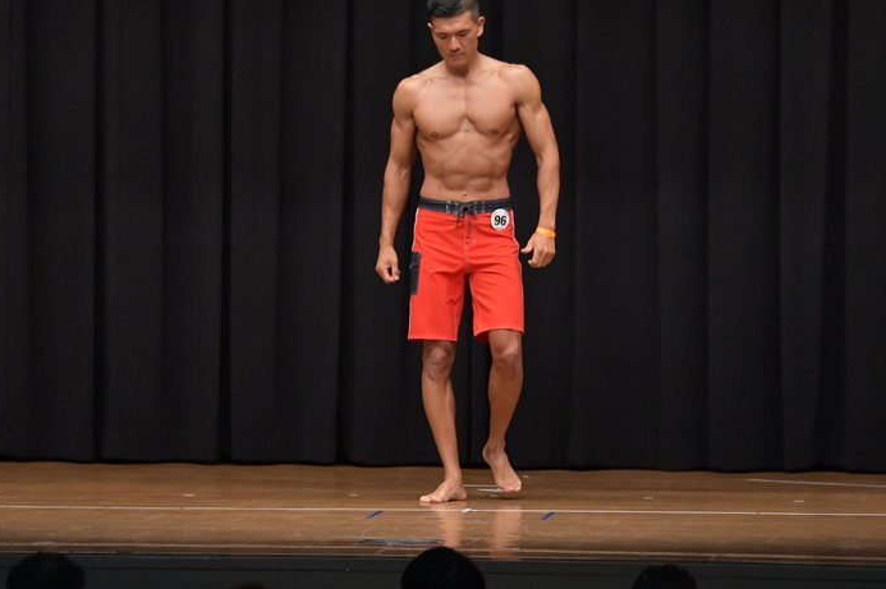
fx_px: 5558
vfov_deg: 6.1
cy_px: 308
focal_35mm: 226
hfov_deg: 9.1
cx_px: 420
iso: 6400
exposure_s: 1/400
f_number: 5.6
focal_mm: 135
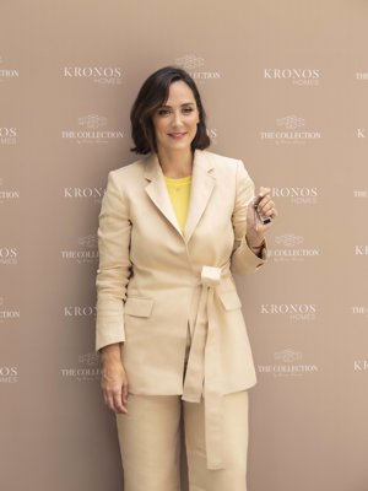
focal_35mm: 120
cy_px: 246
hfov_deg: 12.3
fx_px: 1701
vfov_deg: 16.4
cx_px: 184
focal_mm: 60
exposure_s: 1/250
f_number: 6.3
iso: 500
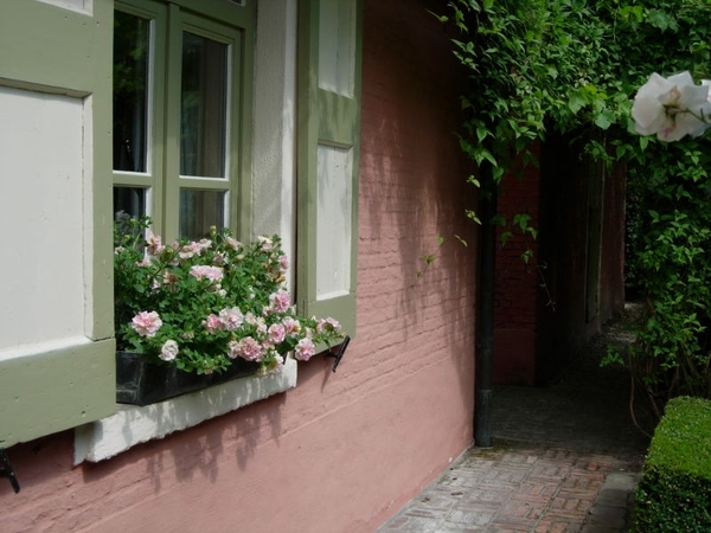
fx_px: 1048
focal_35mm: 51
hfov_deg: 37.5
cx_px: 356
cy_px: 266
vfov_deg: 28.6
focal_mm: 10.6
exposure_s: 1/813
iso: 64
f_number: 3.2
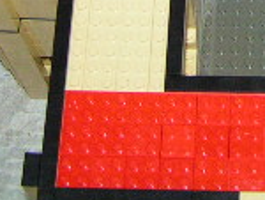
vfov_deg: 8.7
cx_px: 327
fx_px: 1242
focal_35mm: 162
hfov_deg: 11.9
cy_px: -186
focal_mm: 6.3
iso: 200
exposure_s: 1/40
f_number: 2.8
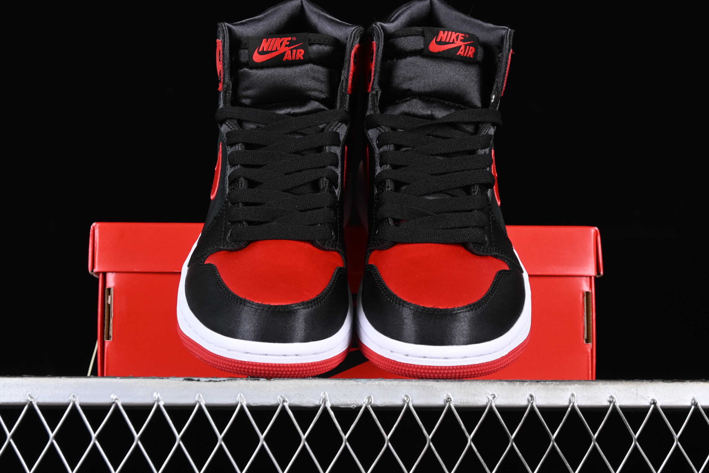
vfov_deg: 18.2
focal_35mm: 75
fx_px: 1477
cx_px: 354
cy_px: 236
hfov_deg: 27.0
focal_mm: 50
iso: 160
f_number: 6.3
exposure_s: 1/60
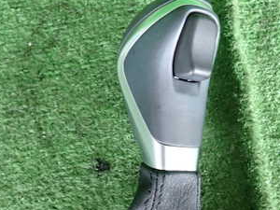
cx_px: 184
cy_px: 155
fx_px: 404
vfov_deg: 28.7
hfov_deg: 37.8
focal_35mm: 50
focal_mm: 4.5
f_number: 2
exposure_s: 1/30
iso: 400
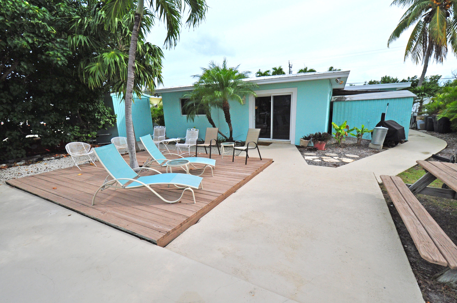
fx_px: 190
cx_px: 228
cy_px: 152
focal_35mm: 15
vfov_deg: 77.2
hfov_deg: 100.5
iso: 640
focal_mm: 10
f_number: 13
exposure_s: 1/640
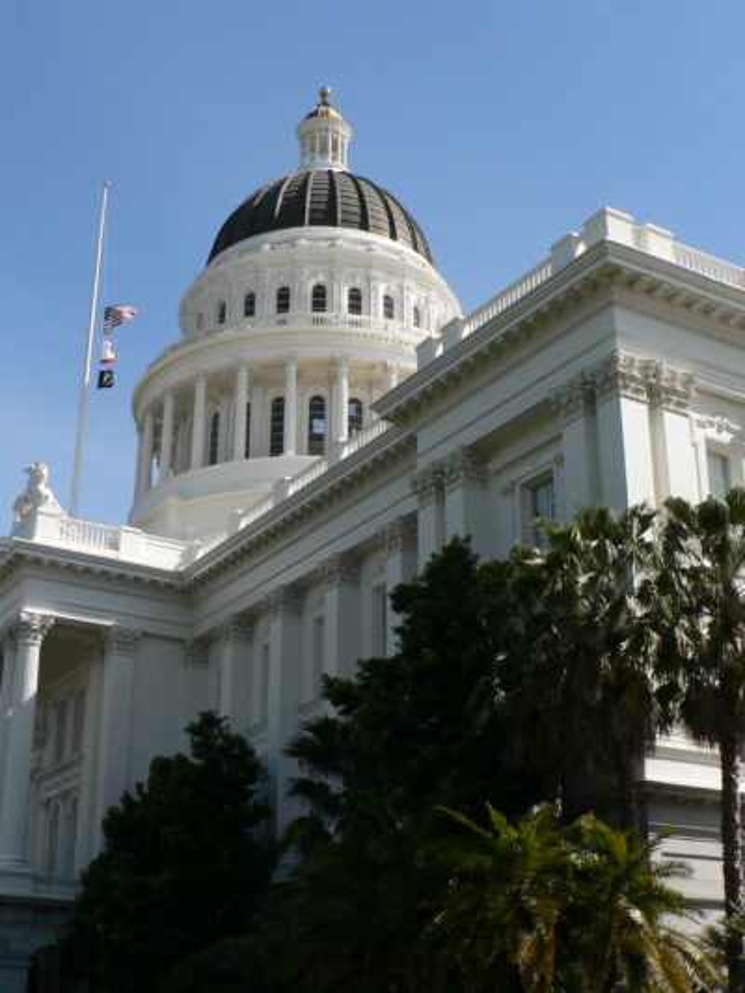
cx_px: 372
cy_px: 496
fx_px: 1033
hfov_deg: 39.7
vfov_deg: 51.3
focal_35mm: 36
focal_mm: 6
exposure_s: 1/400
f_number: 5
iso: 80
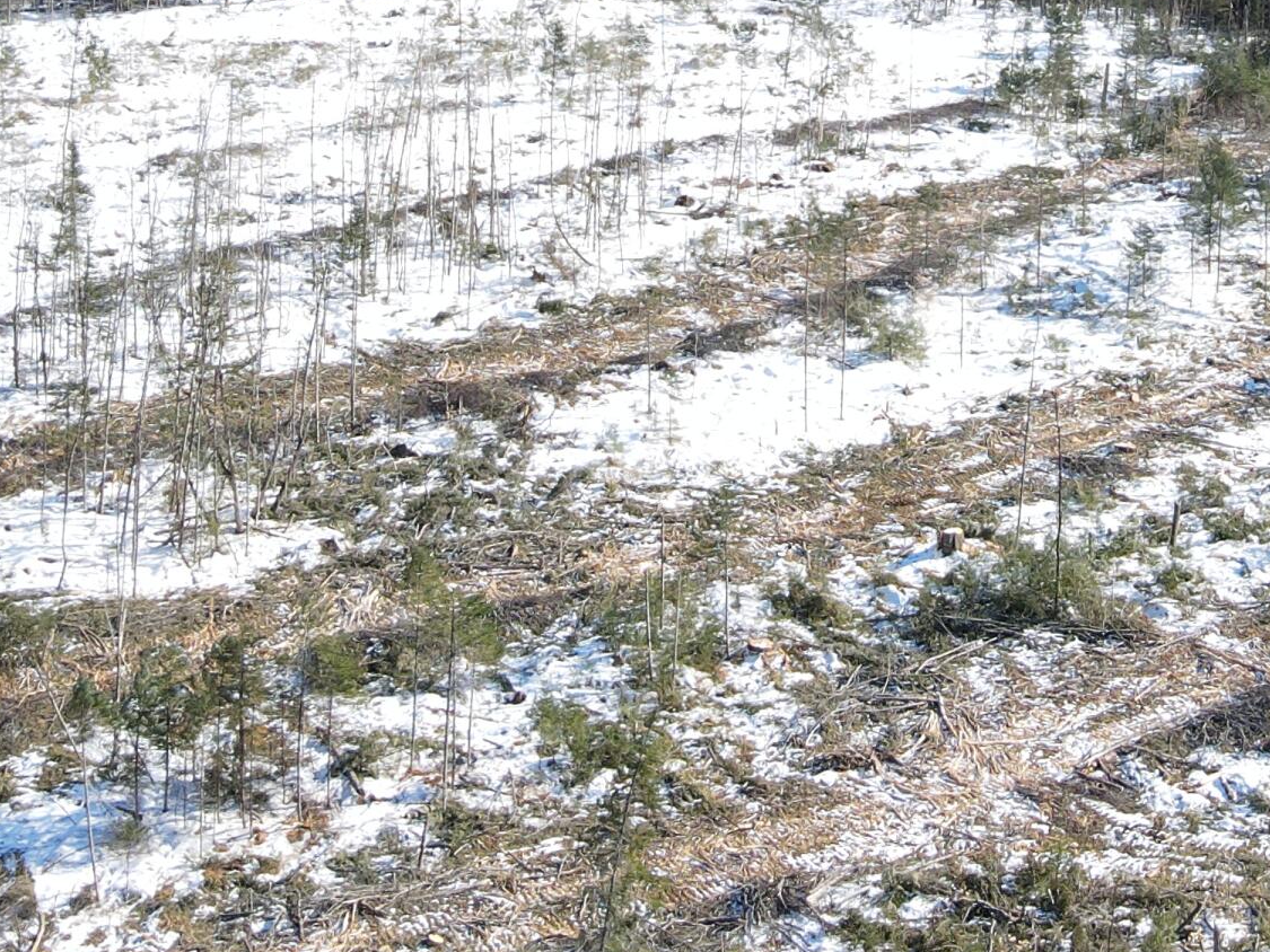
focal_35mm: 64
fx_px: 2348
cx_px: 913
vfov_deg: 21.3
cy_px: -188
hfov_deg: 29.9
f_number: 2.8
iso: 100
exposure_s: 1/320
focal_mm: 4.5
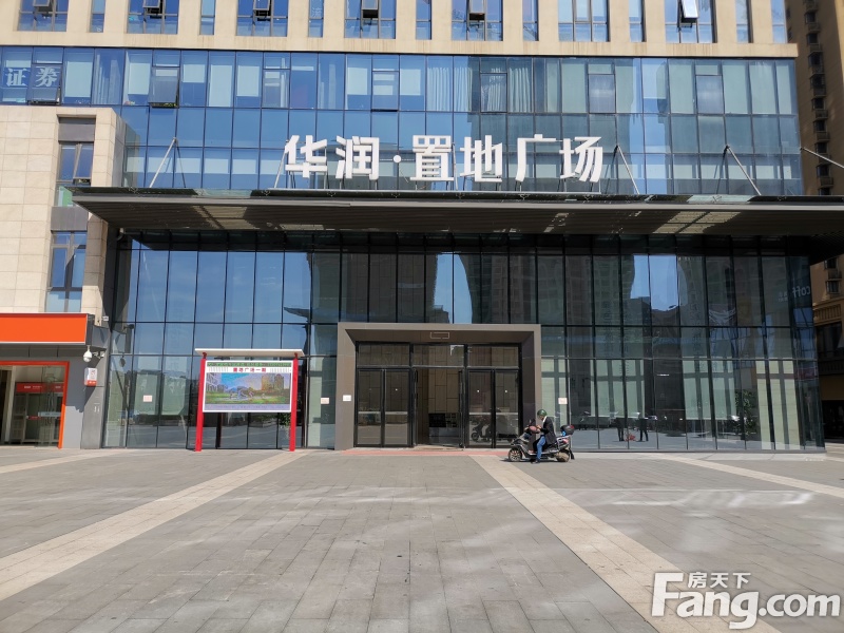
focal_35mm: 26
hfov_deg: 67.3
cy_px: 316
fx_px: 634
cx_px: 422
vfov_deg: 53.1
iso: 50
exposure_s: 1/2273
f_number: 1.8
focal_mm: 4.75
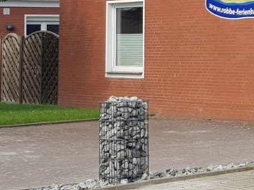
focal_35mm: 68
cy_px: -43
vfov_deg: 20.2
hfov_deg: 25.1
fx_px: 499
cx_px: 320
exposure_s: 1/1856
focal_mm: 4.2
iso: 40
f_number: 1.7
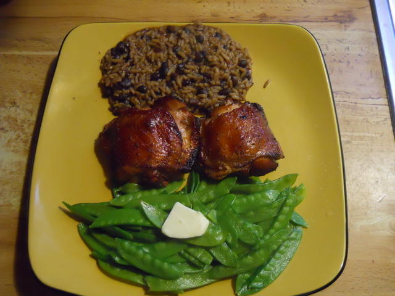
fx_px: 365
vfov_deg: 44.2
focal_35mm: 32
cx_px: 198
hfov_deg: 56.8
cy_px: 148
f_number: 2.8
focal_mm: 5.7
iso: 800
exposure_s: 1/20
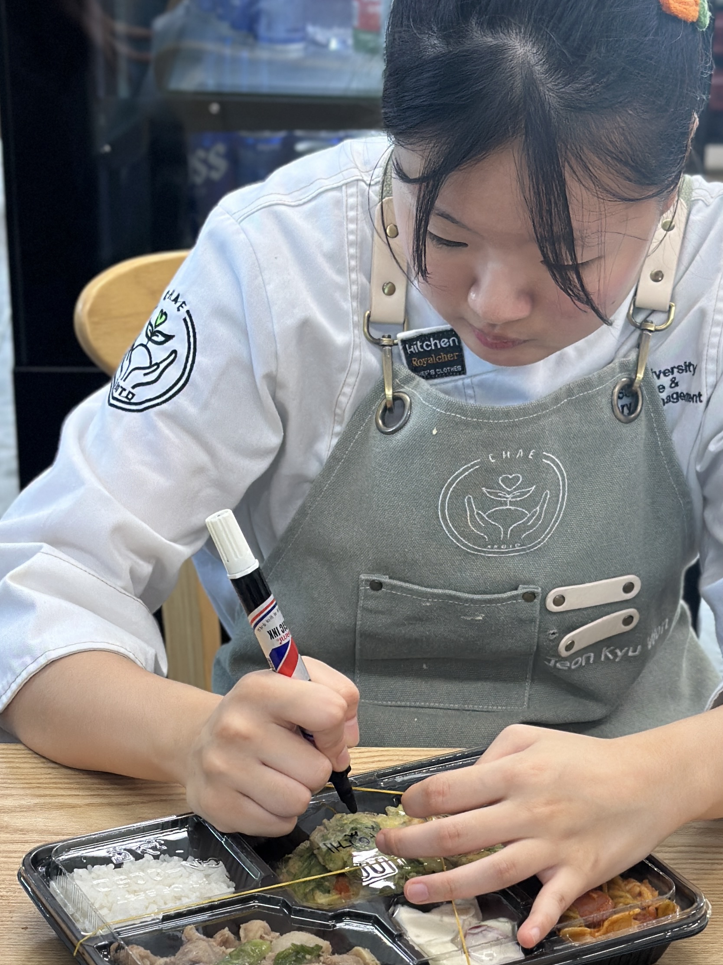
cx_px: 454
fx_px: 2424
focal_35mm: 87
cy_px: 649
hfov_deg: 16.9
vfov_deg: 22.4
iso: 100
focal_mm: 6.86
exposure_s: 1/120
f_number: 1.78
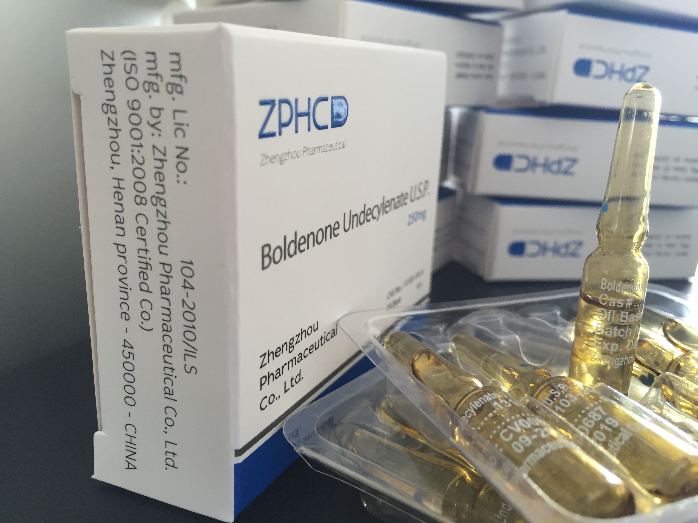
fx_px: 585
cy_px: 262
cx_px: 349
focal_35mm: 29
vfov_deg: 48.2
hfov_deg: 61.7
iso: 32
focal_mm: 4.15
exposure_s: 1/40
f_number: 2.2
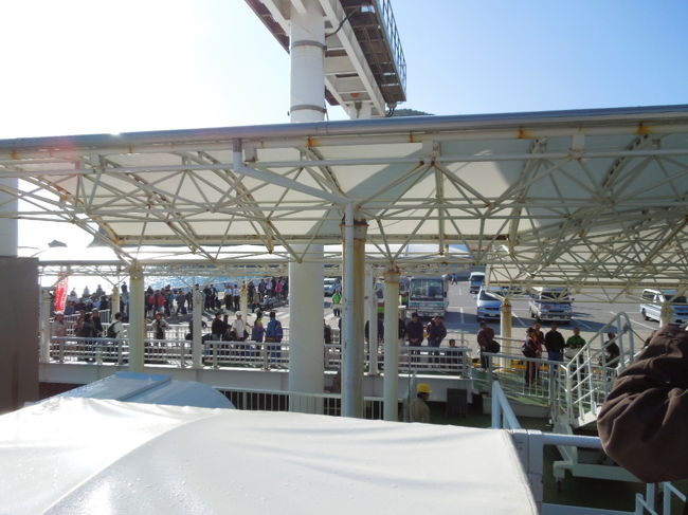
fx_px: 497
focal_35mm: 25
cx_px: 344
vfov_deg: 54.8
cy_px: 258
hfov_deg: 69.4
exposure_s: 1/1250
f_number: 3.3
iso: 100
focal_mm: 4.5
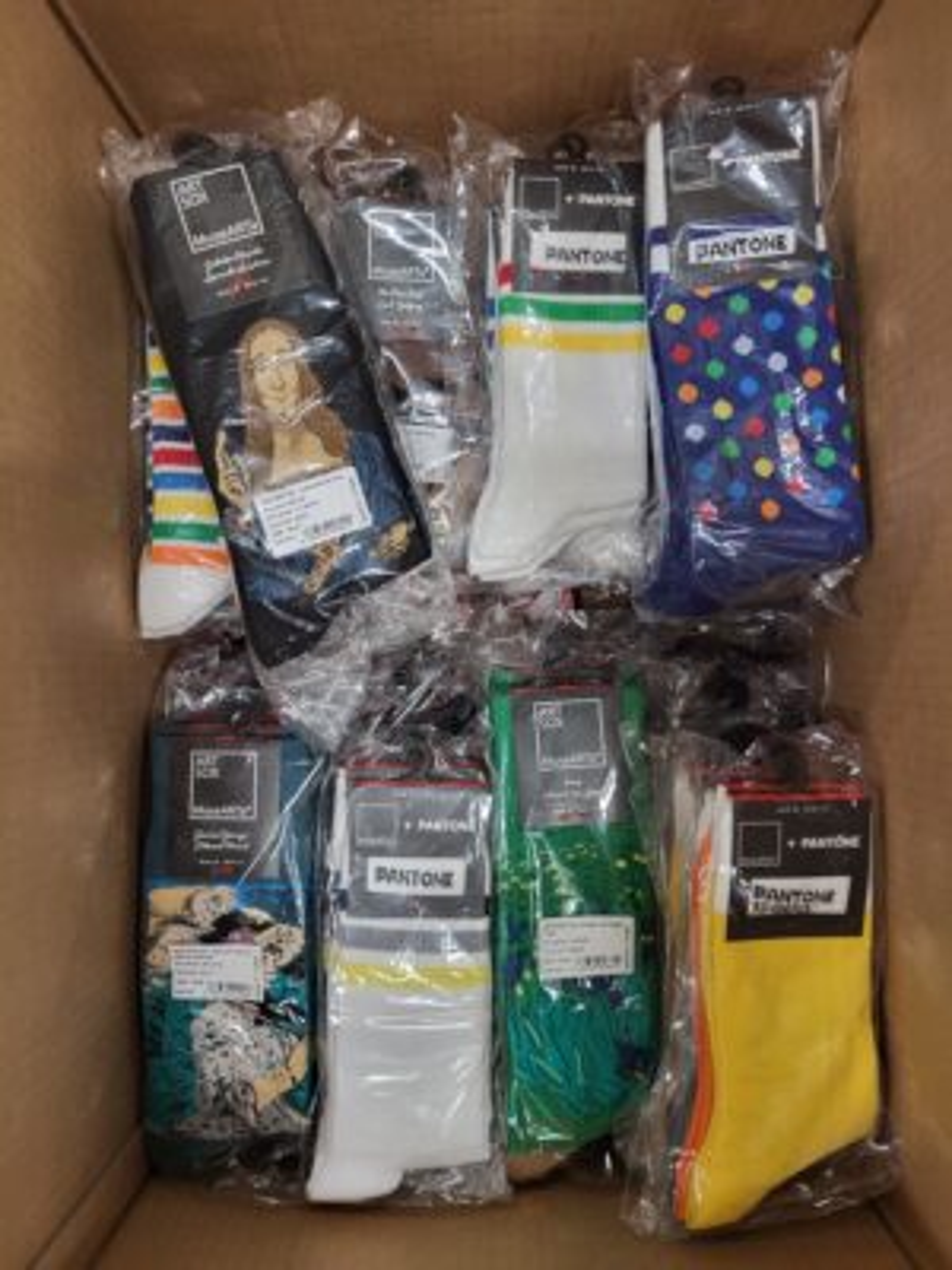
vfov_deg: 67.3
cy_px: 635
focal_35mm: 26
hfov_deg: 53.1
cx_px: 476
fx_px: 953
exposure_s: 1/50
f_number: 1.8
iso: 200
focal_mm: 5.4
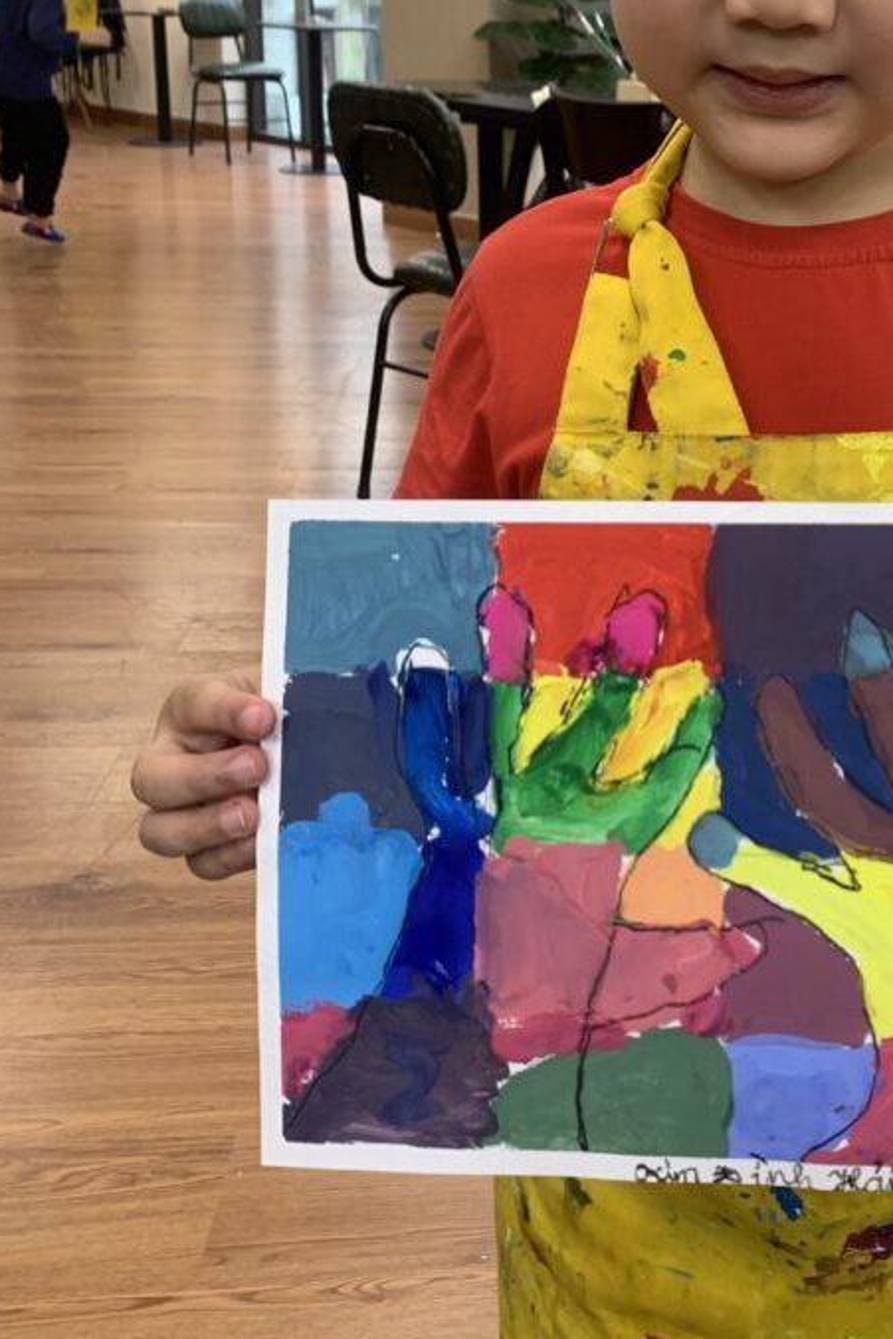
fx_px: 1487
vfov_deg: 47.6
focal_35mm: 40
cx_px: 733
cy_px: 444
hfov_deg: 32.4
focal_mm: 4.25
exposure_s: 1/78
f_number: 1.8
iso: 100
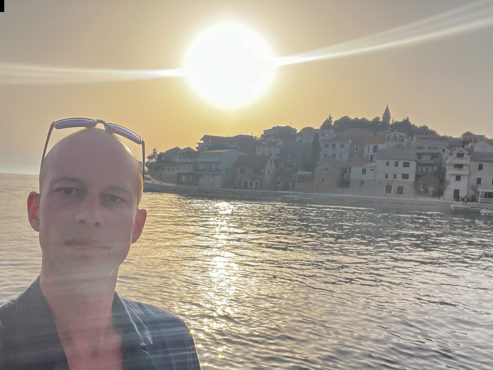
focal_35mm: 29
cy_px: 230
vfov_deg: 47.8
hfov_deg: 61.7
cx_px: 244
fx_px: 413
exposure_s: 1/1900
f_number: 2.2
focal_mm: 2.71
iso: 32
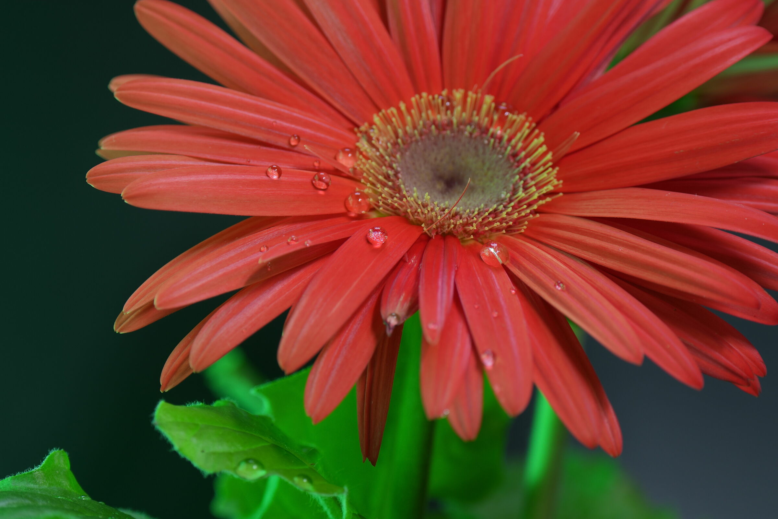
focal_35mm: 140
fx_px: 3025
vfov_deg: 9.8
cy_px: 260
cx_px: 389
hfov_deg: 14.7
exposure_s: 1/20
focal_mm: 140
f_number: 8
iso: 320
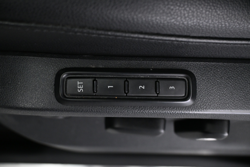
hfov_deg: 59.5
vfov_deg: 41.7
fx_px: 219
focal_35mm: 32
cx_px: 125
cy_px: 84
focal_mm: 21
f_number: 4
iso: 1600
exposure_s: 1/10
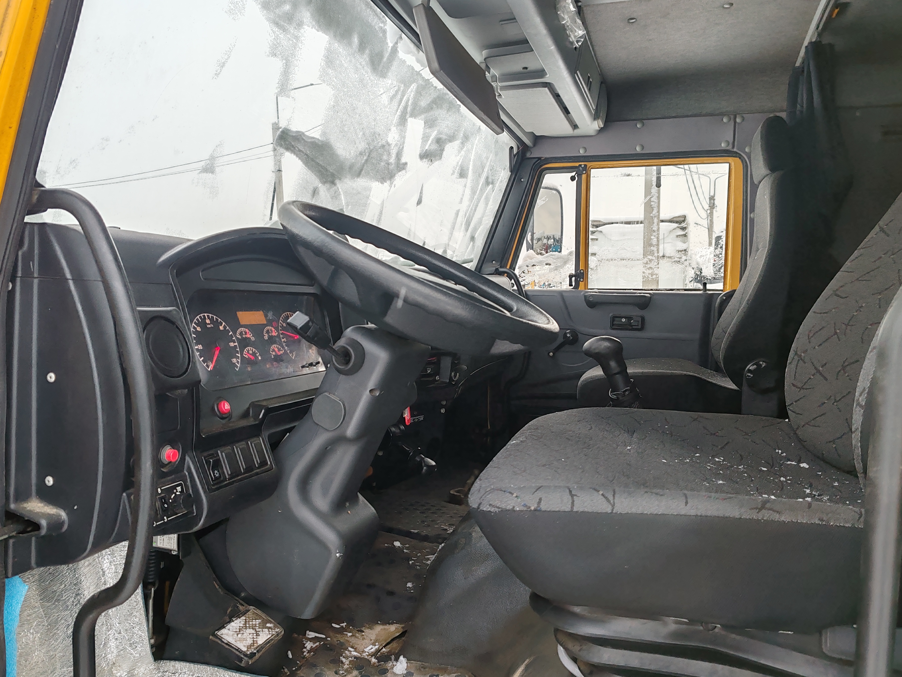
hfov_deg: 65.3
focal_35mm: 27
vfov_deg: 51.4
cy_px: 338
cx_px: 451
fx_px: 704
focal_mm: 6.12
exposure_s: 1/110
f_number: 1.9
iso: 50
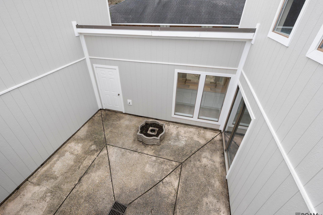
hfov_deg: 94.9
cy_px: 103
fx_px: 148
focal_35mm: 17
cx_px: 156
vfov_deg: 71.8
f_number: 10
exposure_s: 1/250
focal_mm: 15.5
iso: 640
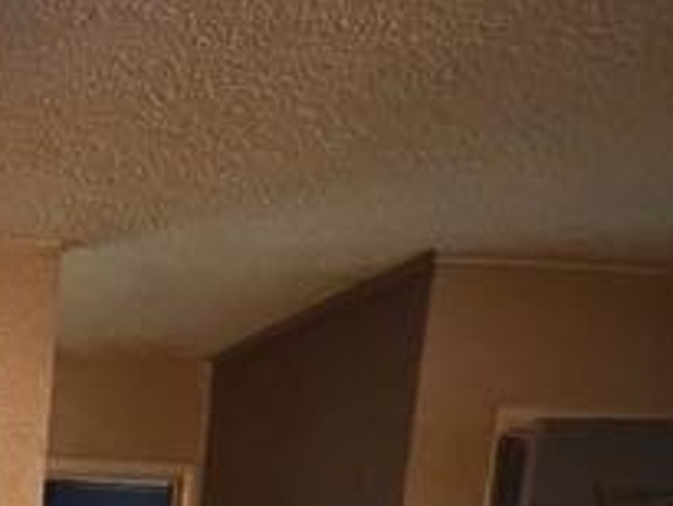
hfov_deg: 27.1
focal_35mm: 57
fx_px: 1109
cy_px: 813
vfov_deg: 20.8
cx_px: -246
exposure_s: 1/26
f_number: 2.2
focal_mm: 2.22
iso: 1250
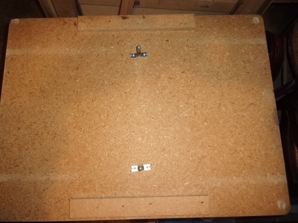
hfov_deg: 63.4
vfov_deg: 49.7
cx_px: 149
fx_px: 241
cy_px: 112
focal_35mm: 28
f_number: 3.9
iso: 200
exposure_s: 1/34
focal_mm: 5.1
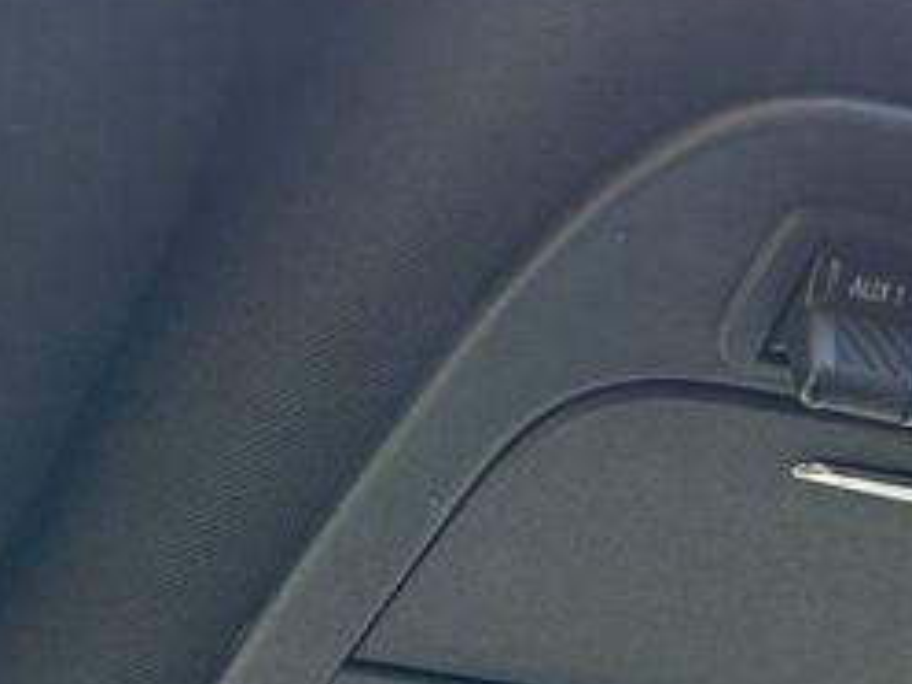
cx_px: 805
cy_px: 831
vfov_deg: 11.7
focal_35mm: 124
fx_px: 3267
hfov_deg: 15.7
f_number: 1.78
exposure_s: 1/222
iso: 125
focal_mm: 6.76
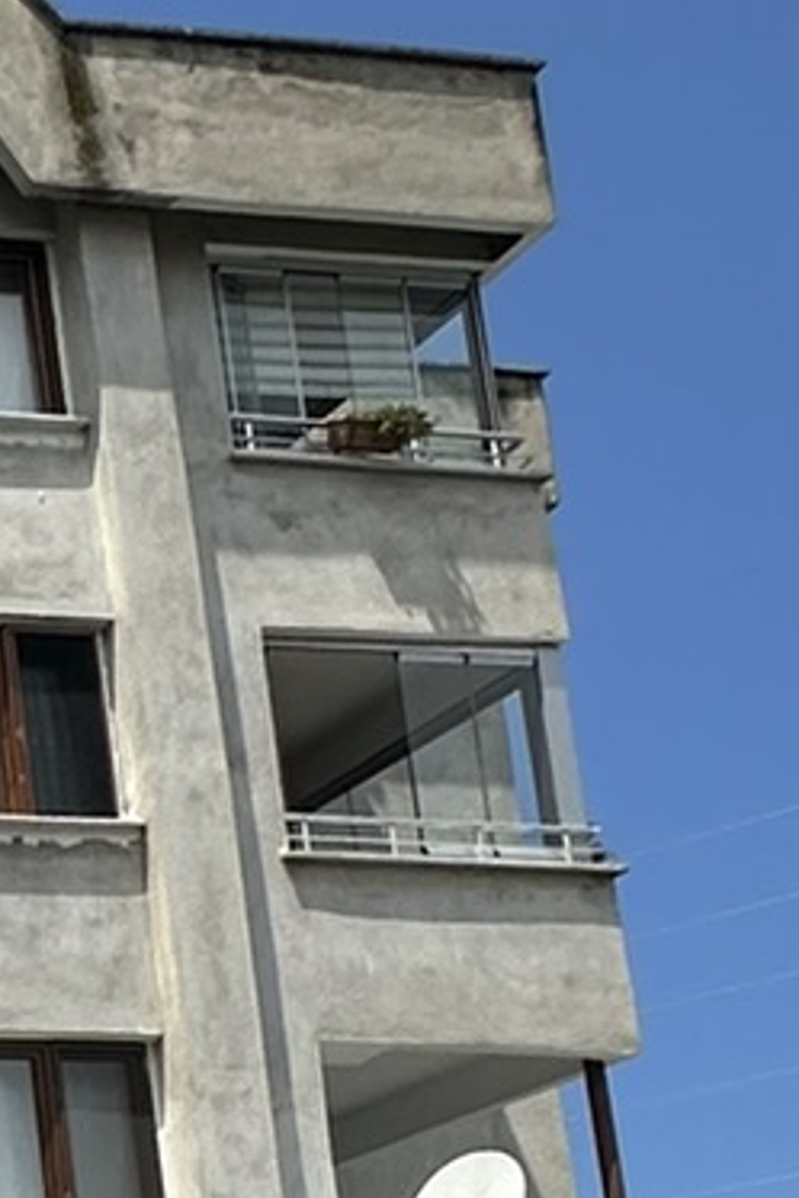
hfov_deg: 12.7
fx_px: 2661
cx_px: -1194
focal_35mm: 80
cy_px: 1519
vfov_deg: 22.8
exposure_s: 1/2506
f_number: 2.2
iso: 40
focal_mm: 2.22
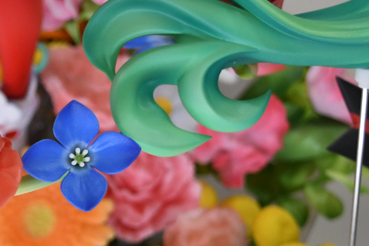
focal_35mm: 158
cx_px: -17
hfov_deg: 12.8
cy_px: 215
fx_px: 1615
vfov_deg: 8.7
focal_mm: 31
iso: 1000
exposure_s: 1/640
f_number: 4.5
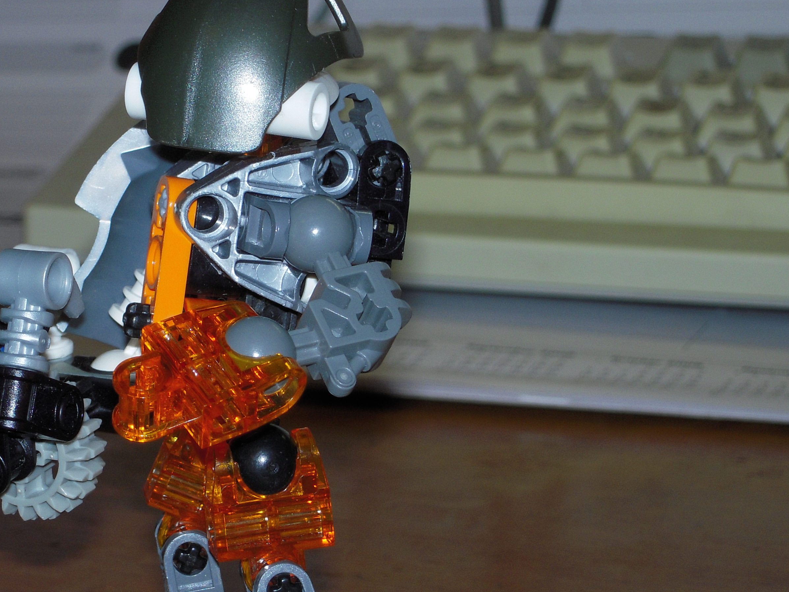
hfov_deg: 13.2
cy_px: 348
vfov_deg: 10.0
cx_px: 232
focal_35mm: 149
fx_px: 3397
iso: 100
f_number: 5.3
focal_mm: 17.4
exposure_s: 1/60
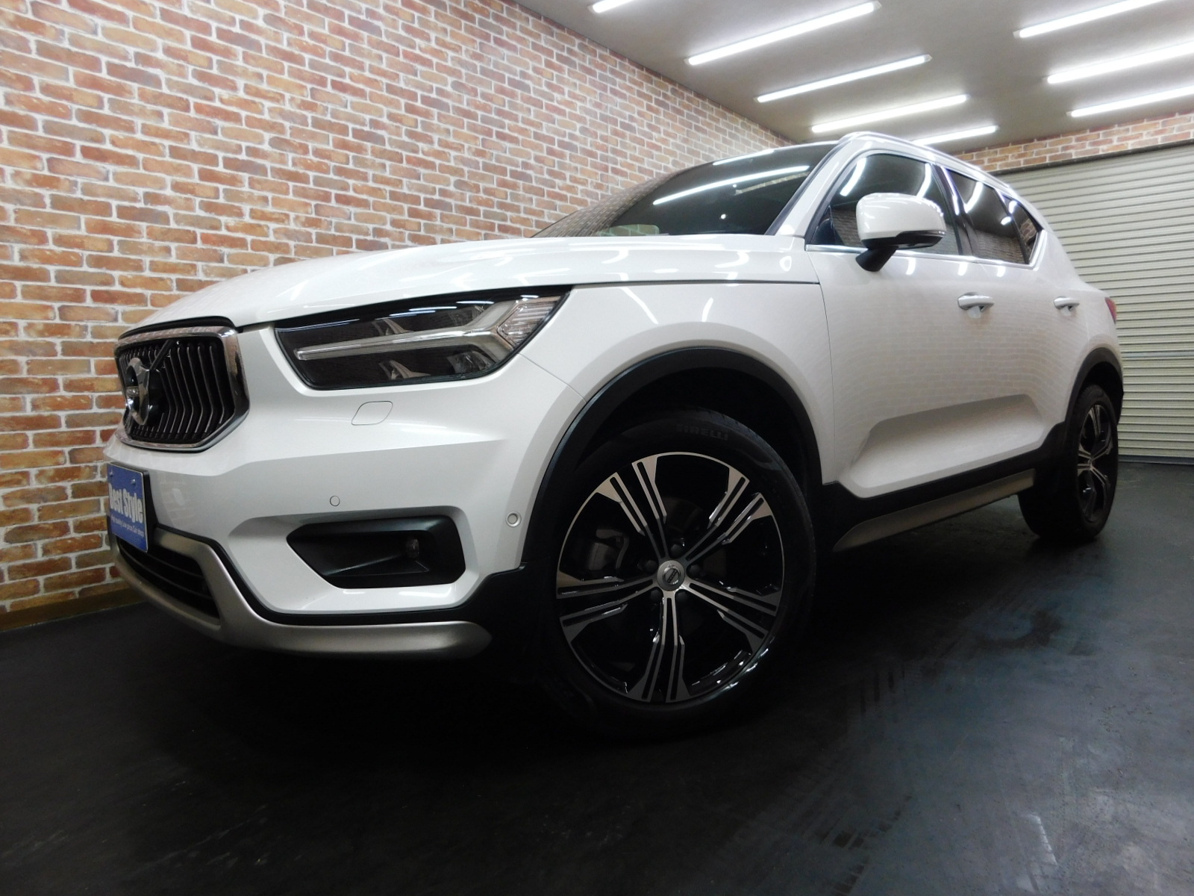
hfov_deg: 73.9
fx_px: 793
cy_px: 448
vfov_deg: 58.9
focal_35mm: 23
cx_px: 597
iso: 200
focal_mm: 4
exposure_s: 1/30
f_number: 3
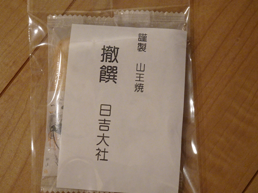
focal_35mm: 100
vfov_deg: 14.8
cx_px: 129
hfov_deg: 19.6
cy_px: 96
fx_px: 745
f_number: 5
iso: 800
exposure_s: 1/40
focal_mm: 15.65
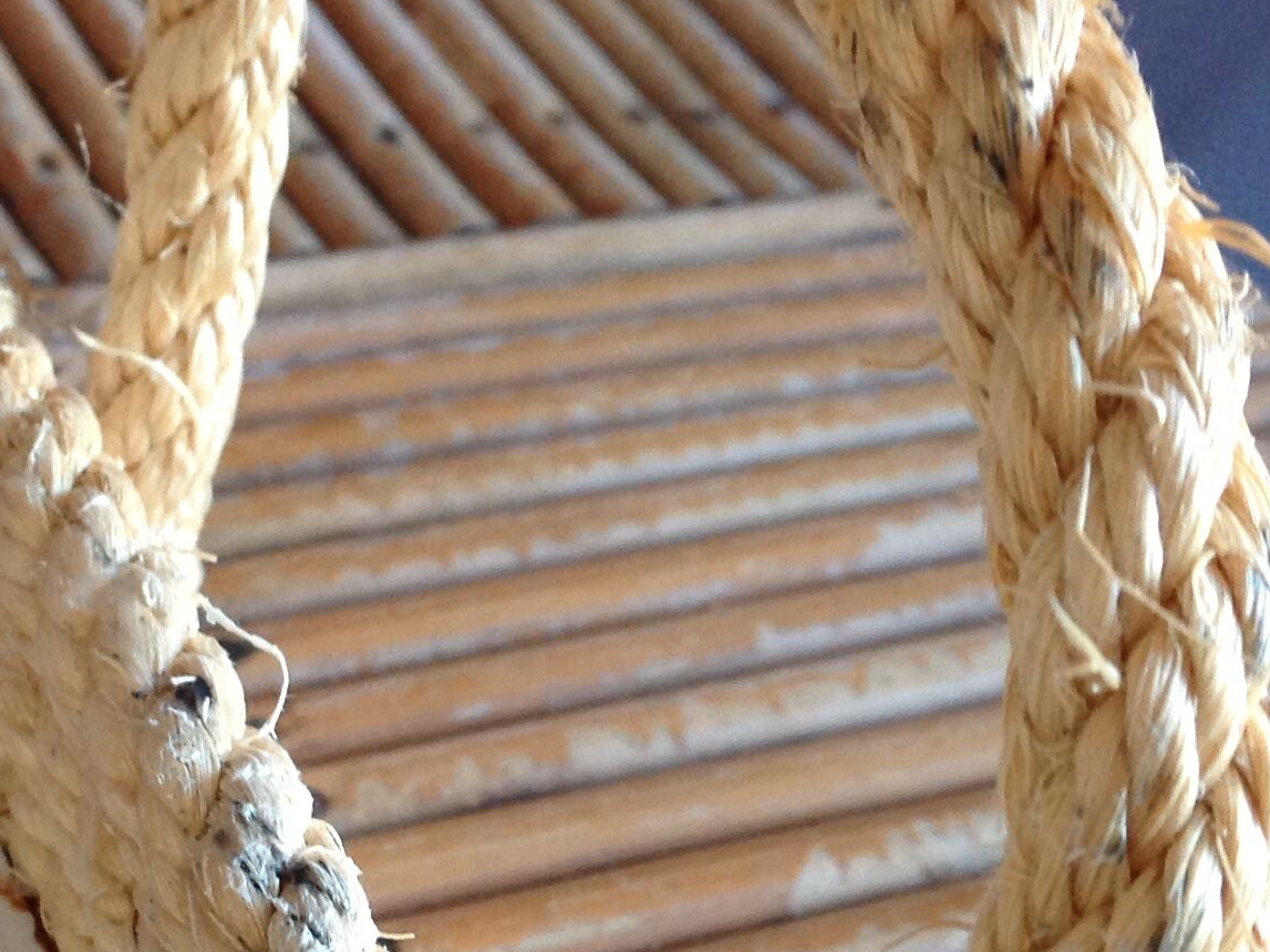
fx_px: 2898
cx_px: 414
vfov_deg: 18.5
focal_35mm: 79
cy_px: 747
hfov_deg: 24.6
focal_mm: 4.28
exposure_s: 1/15
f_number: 2.4
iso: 125
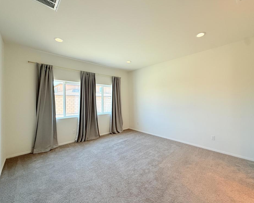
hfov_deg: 96.8
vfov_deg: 84.0
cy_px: 101
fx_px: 113
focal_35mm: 15
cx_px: 132
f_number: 2.2
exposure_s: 1/99
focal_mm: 2.22
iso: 100
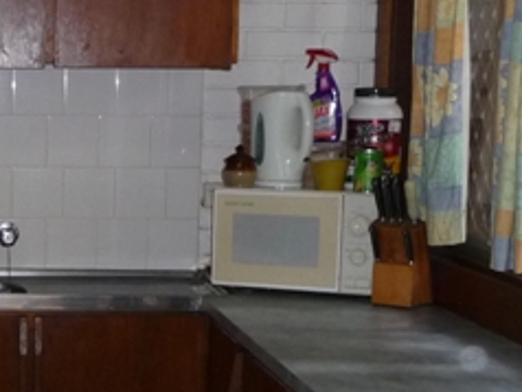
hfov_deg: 20.2
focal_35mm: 94
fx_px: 1419
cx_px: -9
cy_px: 326
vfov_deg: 15.6
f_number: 3.3
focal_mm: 4.7
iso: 200
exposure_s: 1/30
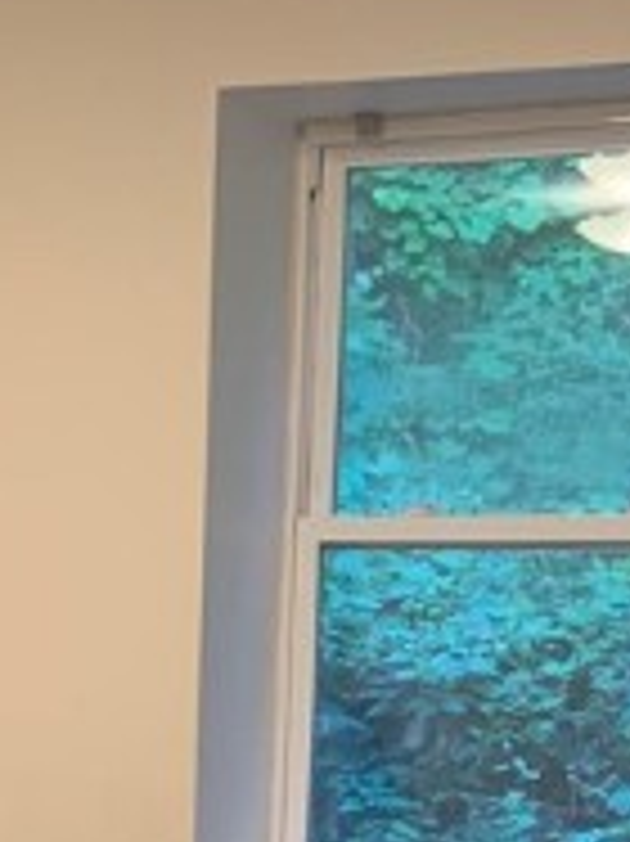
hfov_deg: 13.6
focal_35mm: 107
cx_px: 14
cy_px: 1373
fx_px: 2599
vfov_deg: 16.3
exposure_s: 1/40
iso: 250
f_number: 1.8
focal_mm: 4.25
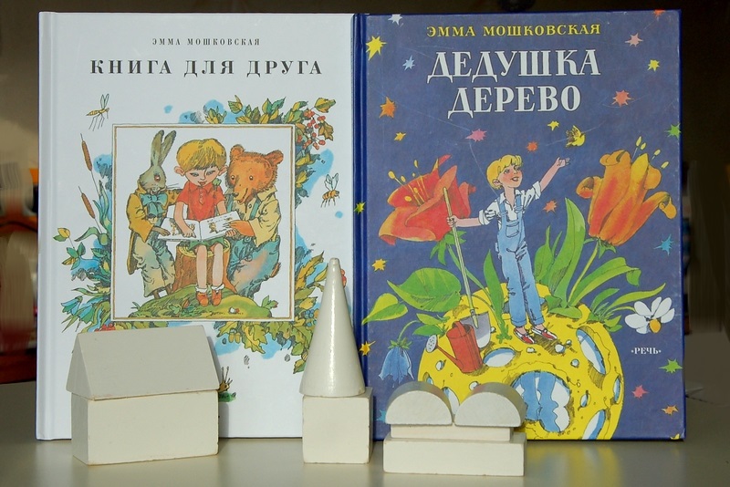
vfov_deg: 19.7
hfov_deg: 29.2
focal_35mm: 69
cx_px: 365
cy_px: 244
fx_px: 1400
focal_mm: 46
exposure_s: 1/250
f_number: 10
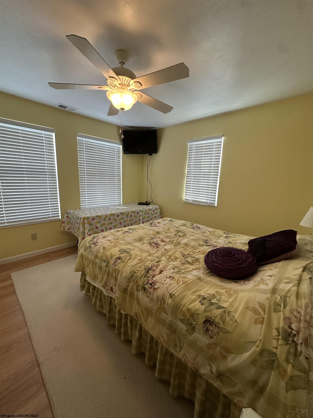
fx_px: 169
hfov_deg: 85.7
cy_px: 209
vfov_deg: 102.1
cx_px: 156
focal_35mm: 14
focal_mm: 2.22
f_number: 2.2
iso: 200
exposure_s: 1/120
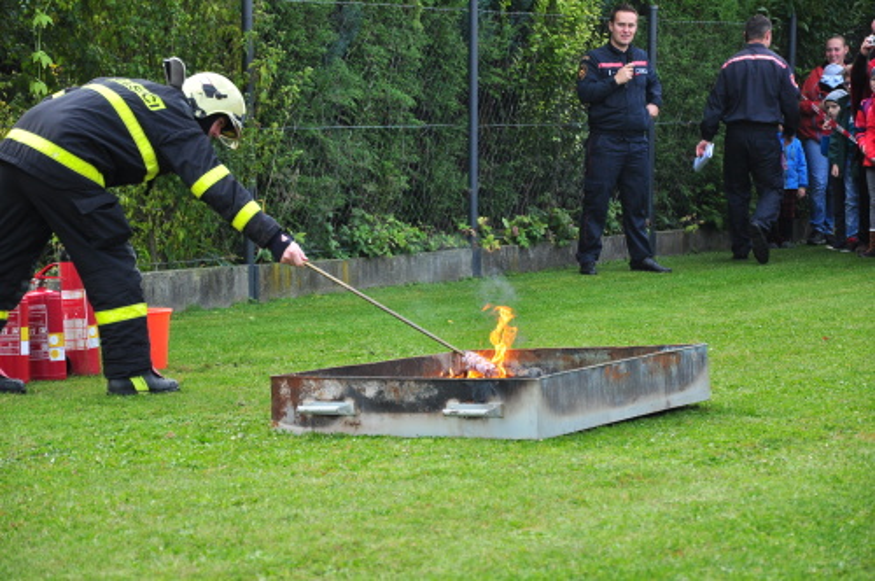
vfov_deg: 10.1
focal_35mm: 135
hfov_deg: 15.2
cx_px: 438
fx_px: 3277
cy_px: 290
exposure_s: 1/500
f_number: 5.6
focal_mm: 90
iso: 640
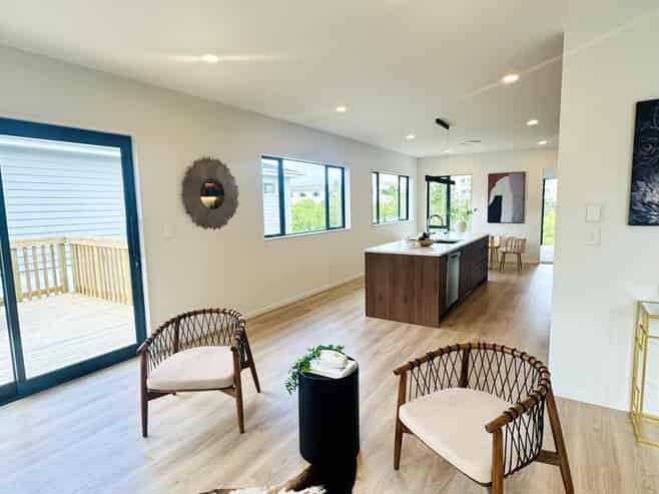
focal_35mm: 14
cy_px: 247
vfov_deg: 85.6
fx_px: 266
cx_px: 330
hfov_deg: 102.1
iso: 40
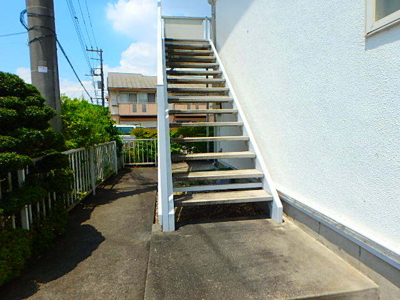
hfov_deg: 79.0
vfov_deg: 63.4
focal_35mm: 21
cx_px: 200
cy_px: 150
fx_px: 243
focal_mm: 3.7
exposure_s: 1/1250
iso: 125
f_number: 3.5
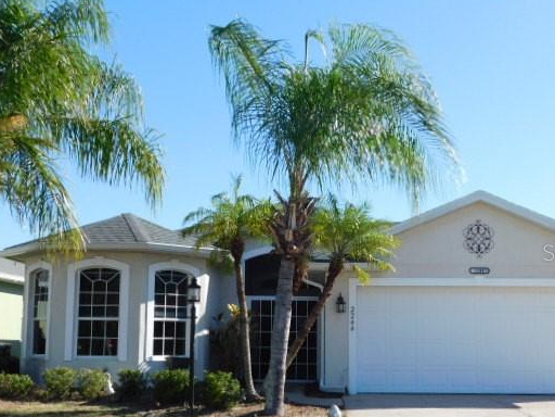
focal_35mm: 45
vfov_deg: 32.1
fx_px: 721
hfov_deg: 42.0
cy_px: 252
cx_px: 298
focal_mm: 6.3
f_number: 3.5
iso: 125
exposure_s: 1/800
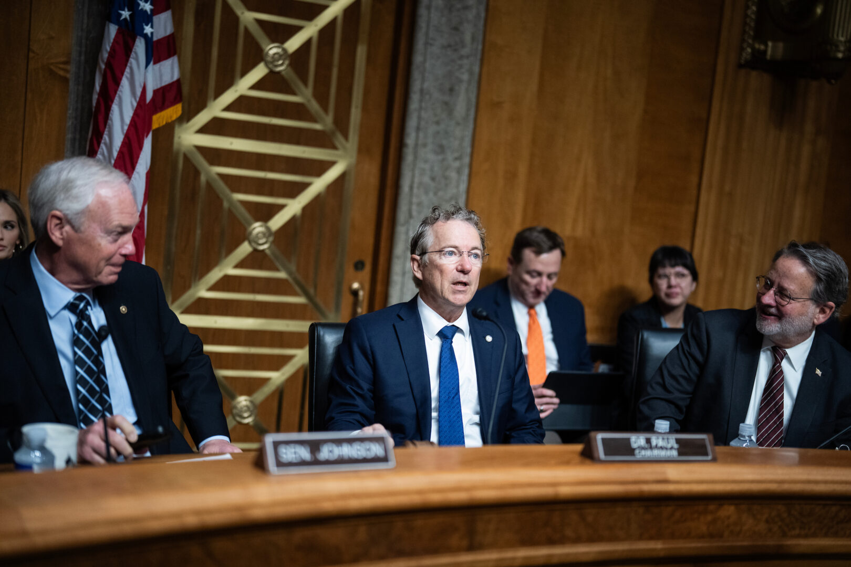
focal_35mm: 50
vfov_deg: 27.0
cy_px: 284
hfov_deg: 39.6
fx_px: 1182
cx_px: 426
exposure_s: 1/1250
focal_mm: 50
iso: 2000
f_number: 1.4
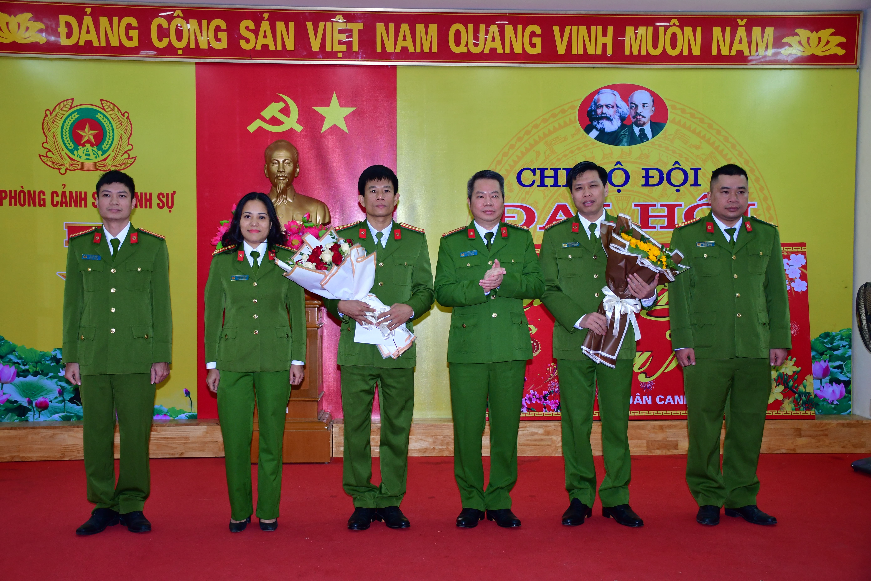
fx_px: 944
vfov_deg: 34.2
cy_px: 290
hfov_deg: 49.6
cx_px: 436
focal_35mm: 39
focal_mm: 26
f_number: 3.8
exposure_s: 1/200
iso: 640
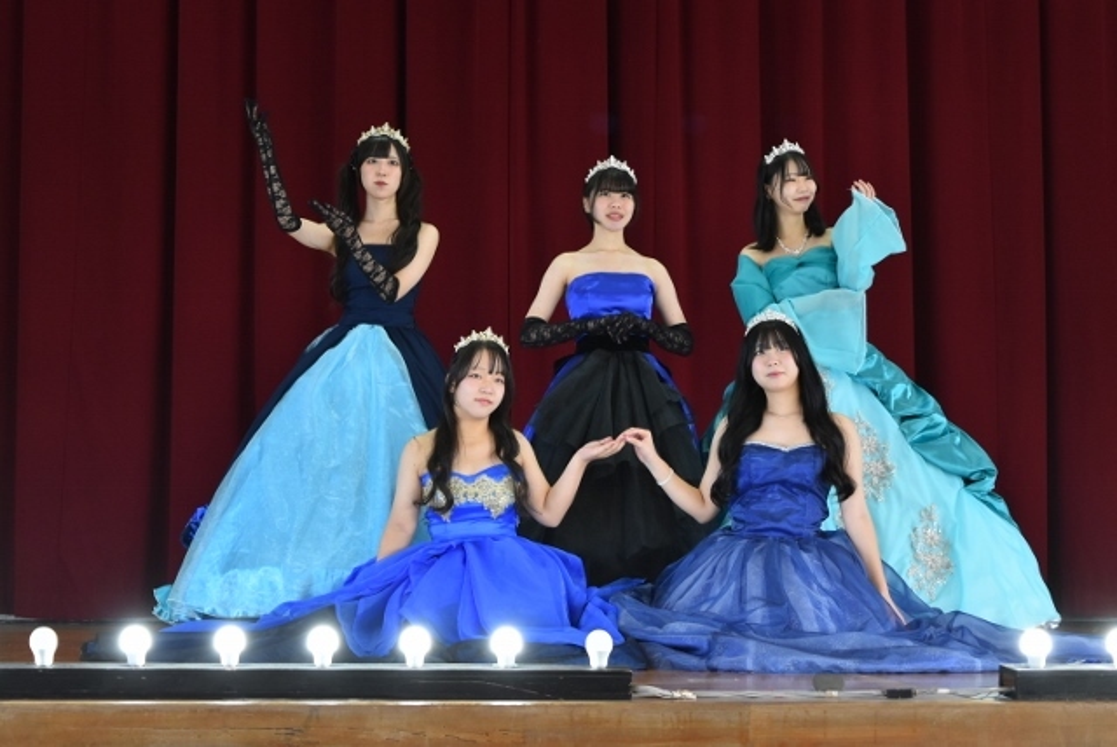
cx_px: 558
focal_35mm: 82
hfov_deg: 24.6
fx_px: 2562
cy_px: 374
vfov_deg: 16.6
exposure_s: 1/60
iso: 900
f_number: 5.6
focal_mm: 55
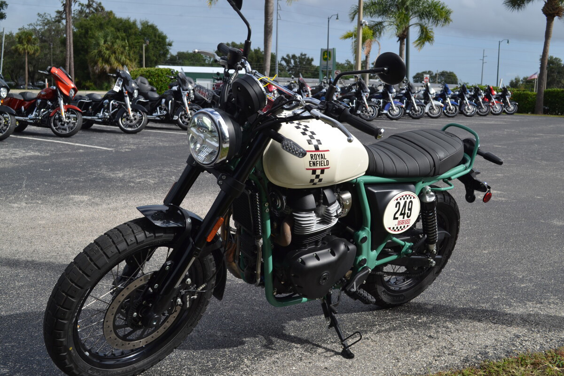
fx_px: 658
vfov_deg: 31.9
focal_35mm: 42
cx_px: 282
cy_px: 188
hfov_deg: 46.4
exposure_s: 1/250
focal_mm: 28
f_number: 8
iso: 100
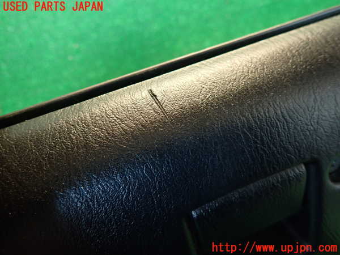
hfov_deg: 69.4
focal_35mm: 25
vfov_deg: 54.9
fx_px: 246
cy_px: 128
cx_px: 170
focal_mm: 4.5
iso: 320
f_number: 2
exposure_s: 1/30
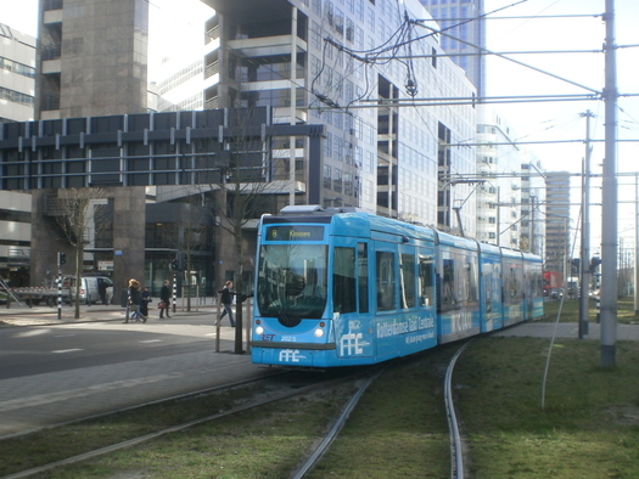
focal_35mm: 48
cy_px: 269
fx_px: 886
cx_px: 293
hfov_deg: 39.6
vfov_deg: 30.2
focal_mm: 7.4
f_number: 4.9
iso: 100
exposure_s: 1/160
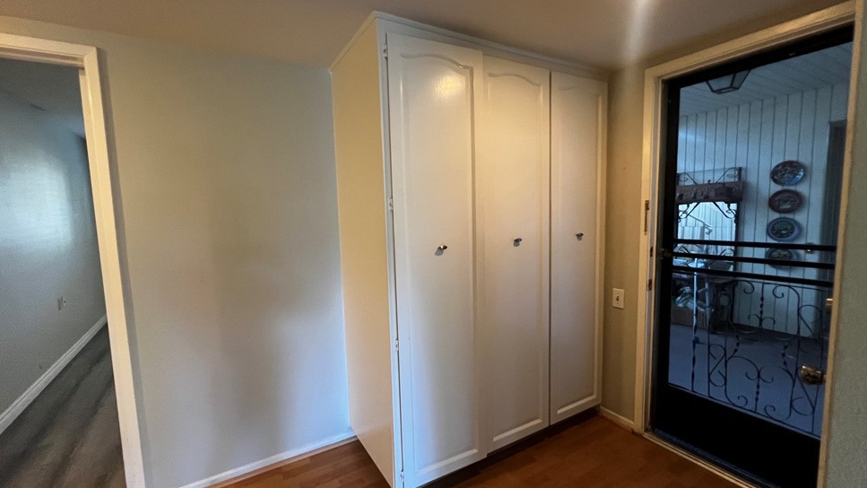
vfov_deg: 70.5
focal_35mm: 15
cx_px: 420
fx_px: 345
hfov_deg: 103.0
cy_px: 248
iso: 320
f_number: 1.8
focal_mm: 1.57
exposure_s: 1/60
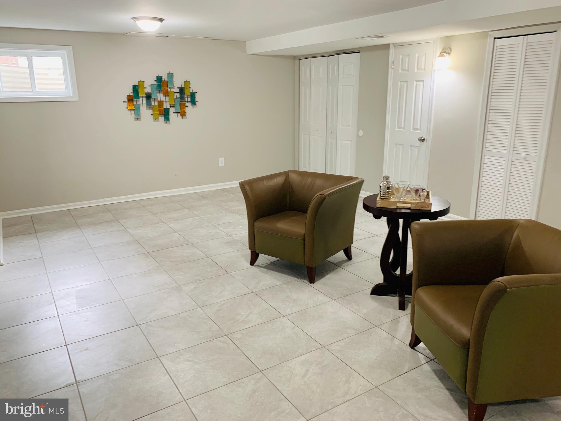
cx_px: 280
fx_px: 421
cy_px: 210
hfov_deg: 67.3
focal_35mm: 26
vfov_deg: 53.1
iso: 125
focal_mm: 4.25
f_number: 1.8
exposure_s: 1/60
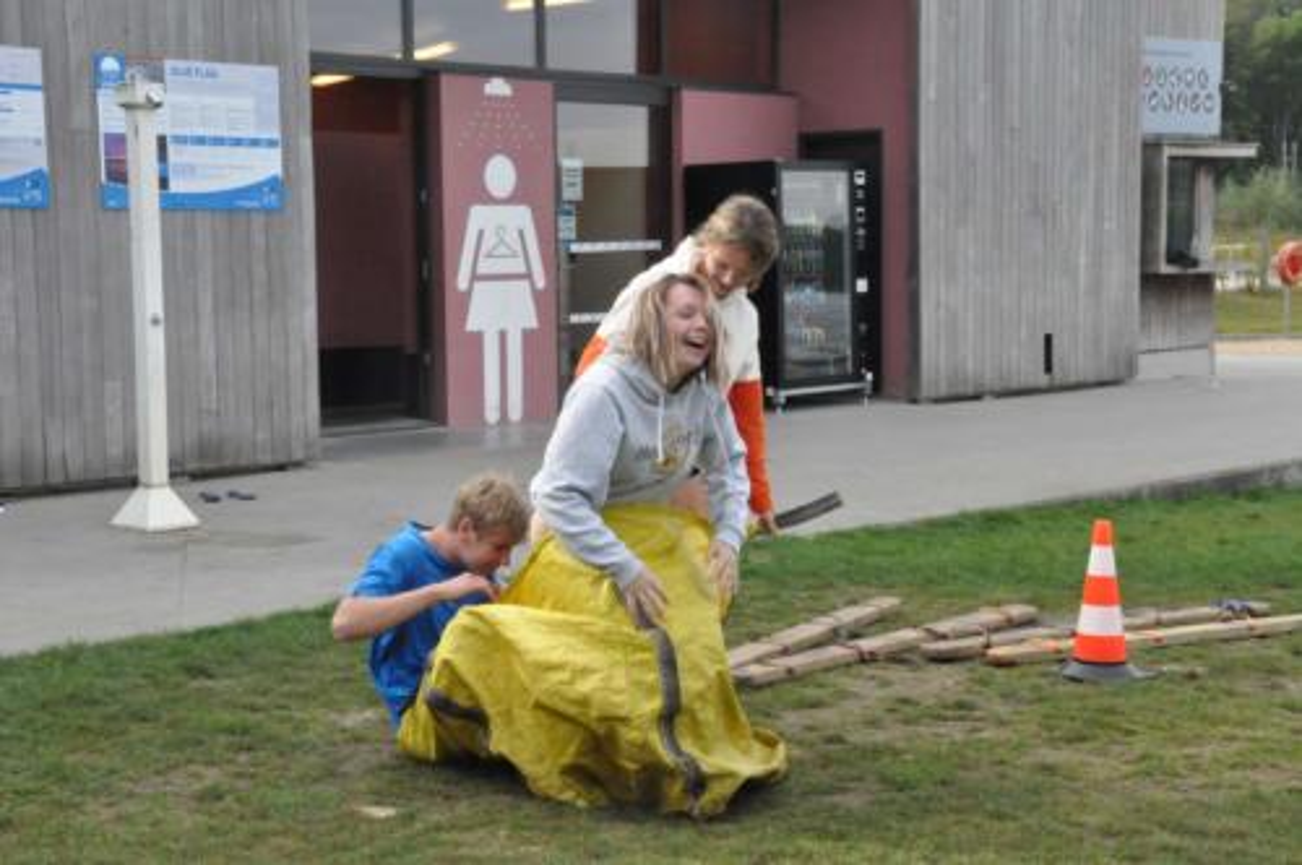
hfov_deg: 29.9
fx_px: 2438
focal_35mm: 68
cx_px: 651
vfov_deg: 20.1
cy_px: 432
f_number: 20
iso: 3200
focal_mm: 45
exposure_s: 1/400
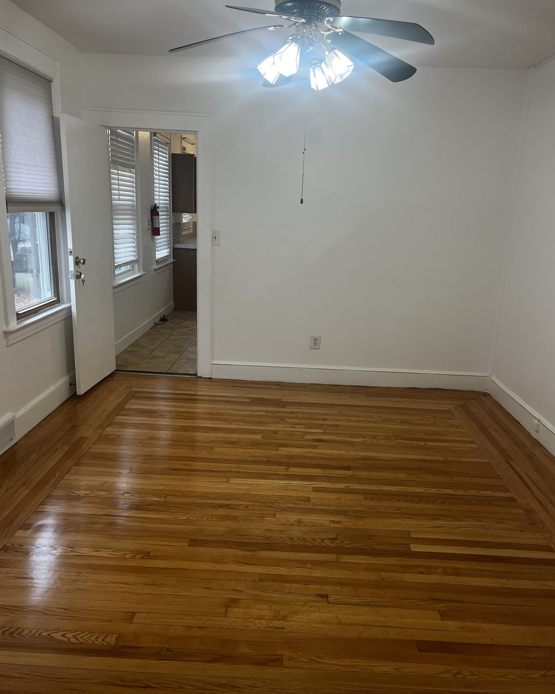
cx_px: 279
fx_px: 575
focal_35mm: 28
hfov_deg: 51.5
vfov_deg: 62.2
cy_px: 358
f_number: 1.6
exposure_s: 1/120
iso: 125
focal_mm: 5.1
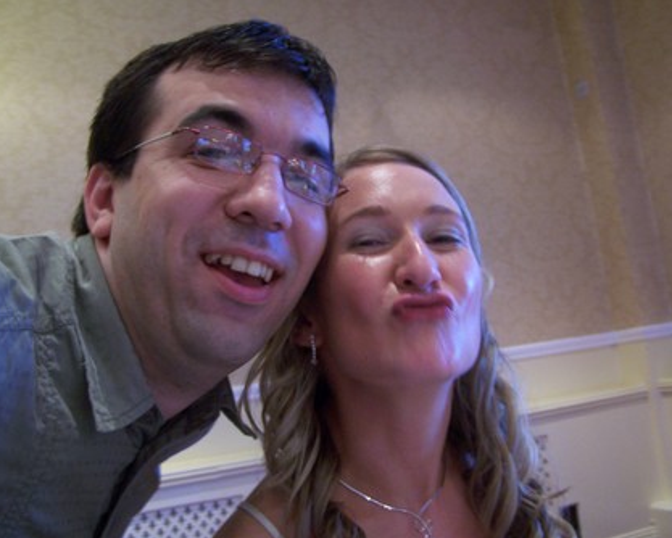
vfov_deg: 37.4
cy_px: 269
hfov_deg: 45.8
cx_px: 343
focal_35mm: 40
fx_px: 796
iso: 140
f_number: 2.8
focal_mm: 6.3
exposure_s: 1/8
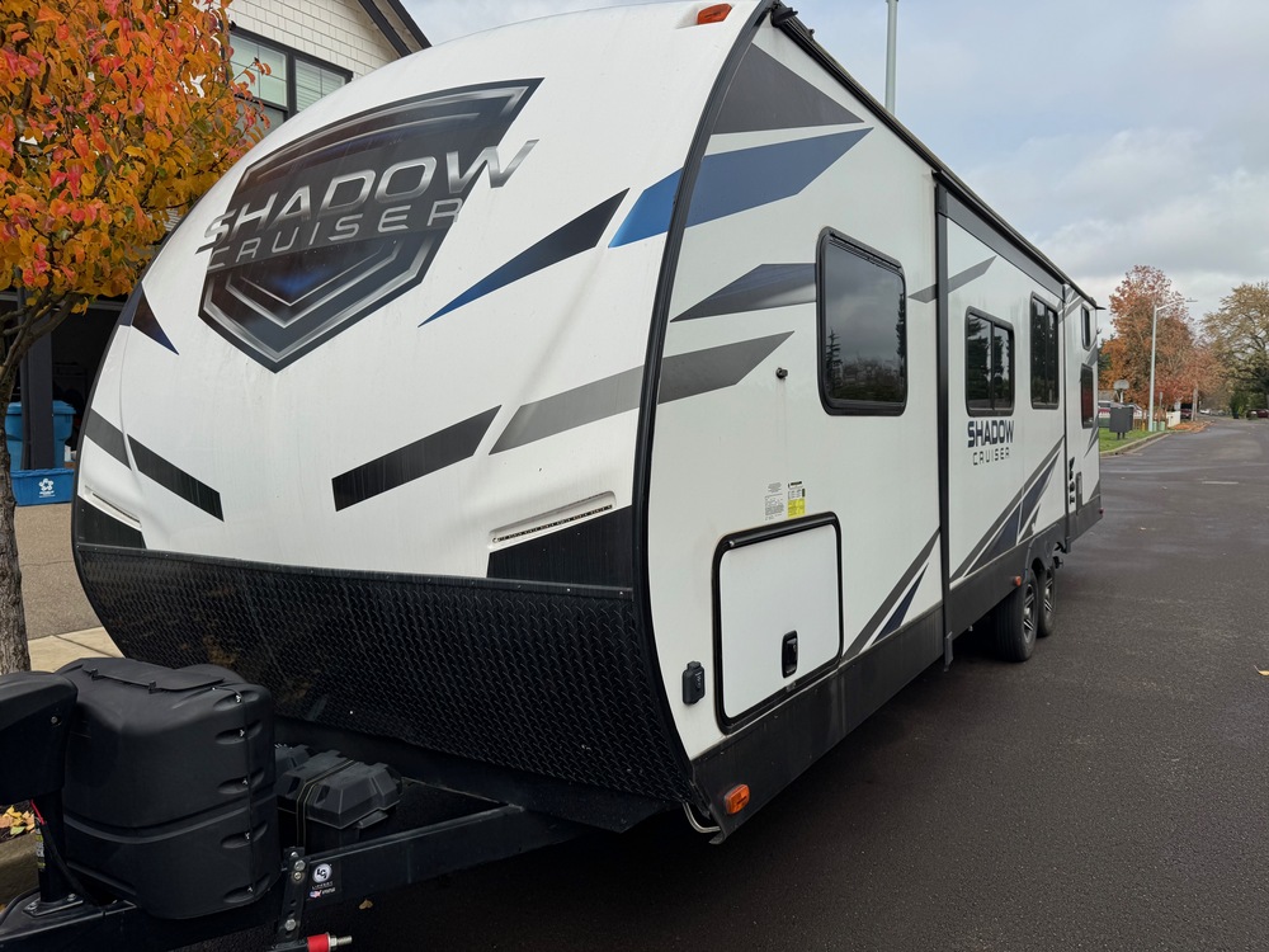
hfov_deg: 71.6
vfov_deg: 56.8
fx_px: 880
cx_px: 634
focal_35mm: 24
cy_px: 476
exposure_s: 1/4310
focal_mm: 6.76
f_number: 1.78
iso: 80
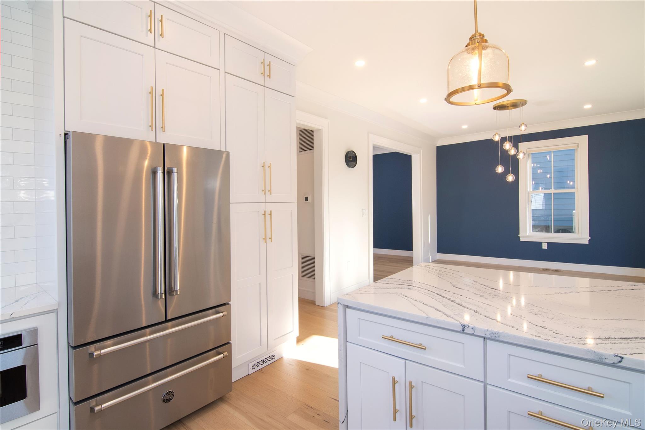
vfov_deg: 72.0
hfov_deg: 95.0
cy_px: 215
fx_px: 296
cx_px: 322
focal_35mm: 16
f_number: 11
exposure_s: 1/20
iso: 640
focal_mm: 11
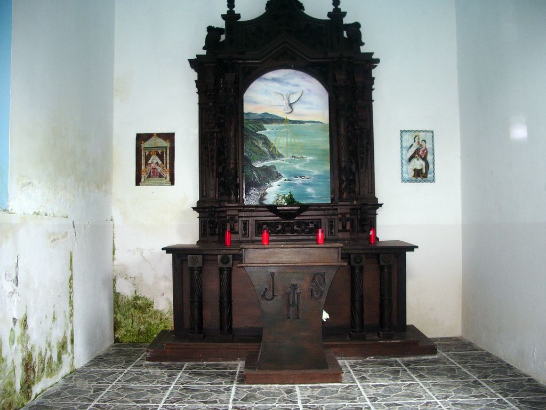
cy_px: 205
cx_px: 273
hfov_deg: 52.6
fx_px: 552
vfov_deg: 40.7
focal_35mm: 35
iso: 100
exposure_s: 1/40
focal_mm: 5.8
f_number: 2.6
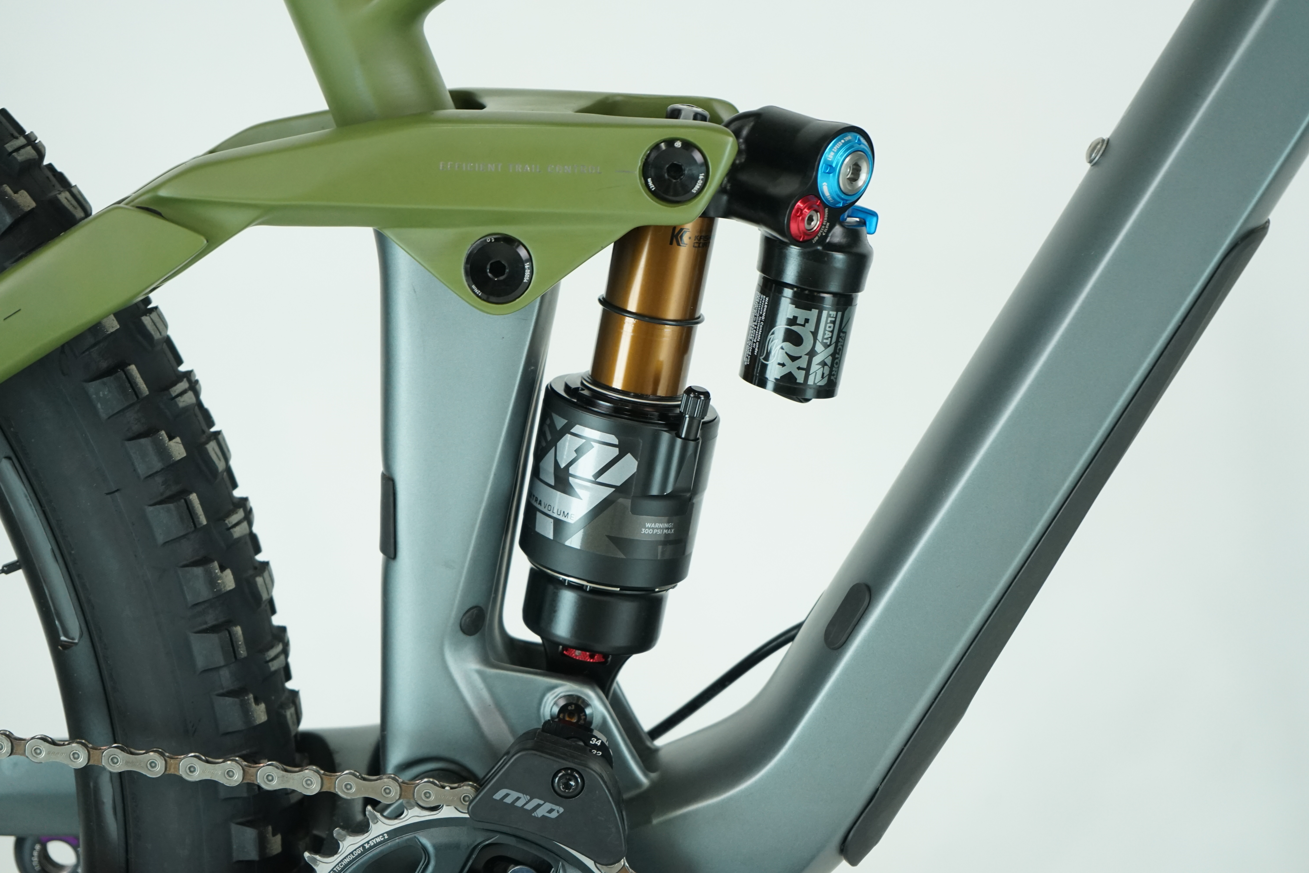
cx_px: 654
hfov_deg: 28.8
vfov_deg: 19.5
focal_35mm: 70
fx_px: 2545
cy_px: 436
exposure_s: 1/200
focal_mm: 70
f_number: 5.6
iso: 1600
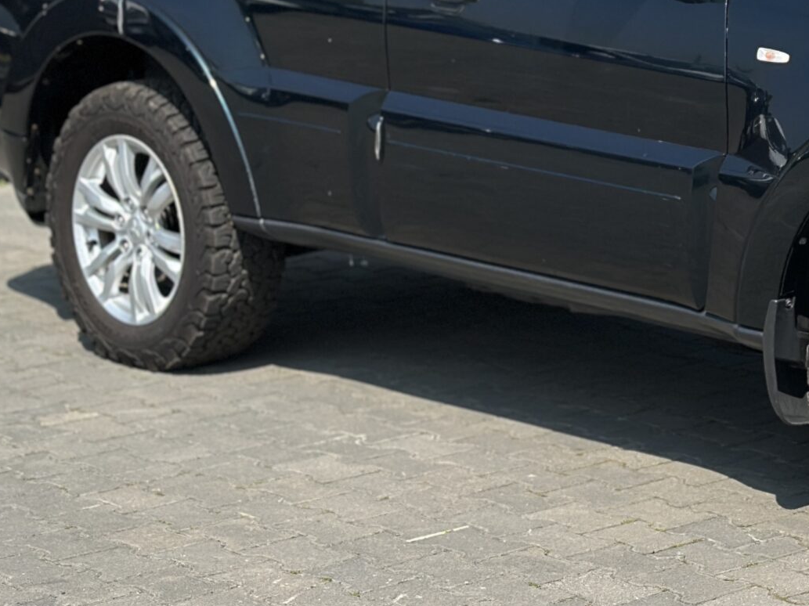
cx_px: 742
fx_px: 2780
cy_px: 158
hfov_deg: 16.3
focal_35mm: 119
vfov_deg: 12.4
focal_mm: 6.86
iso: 100
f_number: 1.78
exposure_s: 1/5263
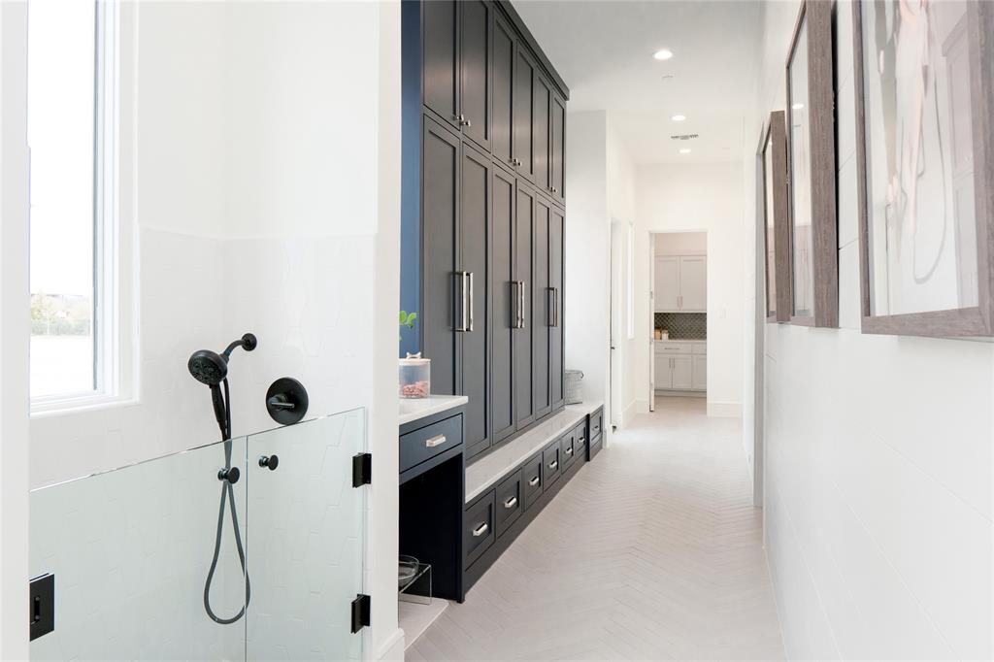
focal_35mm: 24
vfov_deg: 53.1
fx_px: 662
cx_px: 497
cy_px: 331
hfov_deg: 73.8
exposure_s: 1/100
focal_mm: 16
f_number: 9
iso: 2500
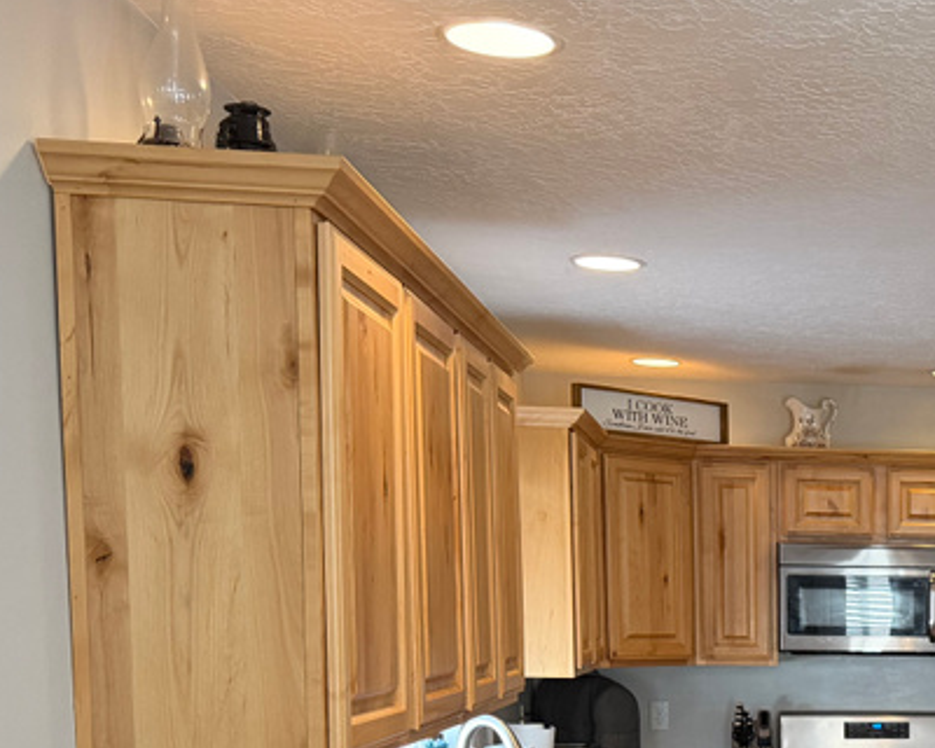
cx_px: 1012
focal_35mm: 60
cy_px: 788
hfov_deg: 28.7
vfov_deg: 24.0
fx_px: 1660
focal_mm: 6.76
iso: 400
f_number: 1.78
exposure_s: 1/60
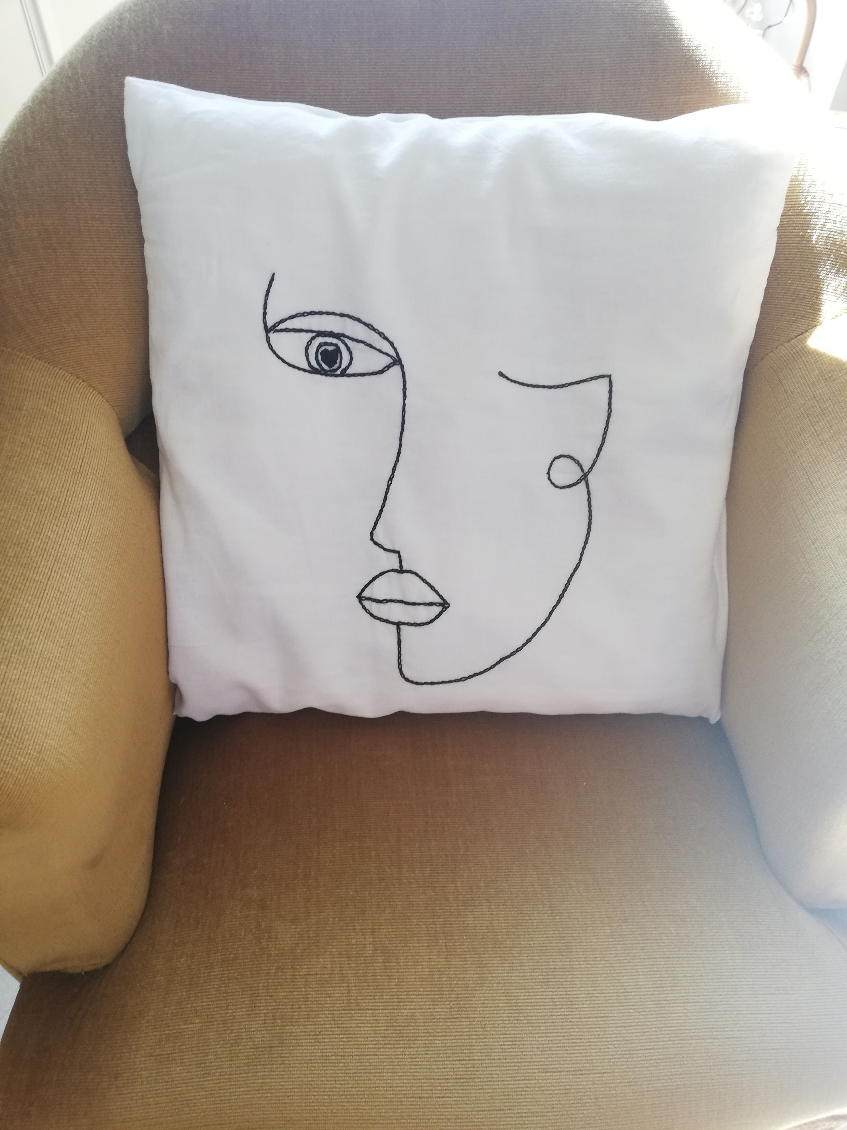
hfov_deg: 51.4
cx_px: 424
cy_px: 565
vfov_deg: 65.3
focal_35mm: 27
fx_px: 881
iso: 125
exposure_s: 1/50
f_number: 2.2
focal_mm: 3.81
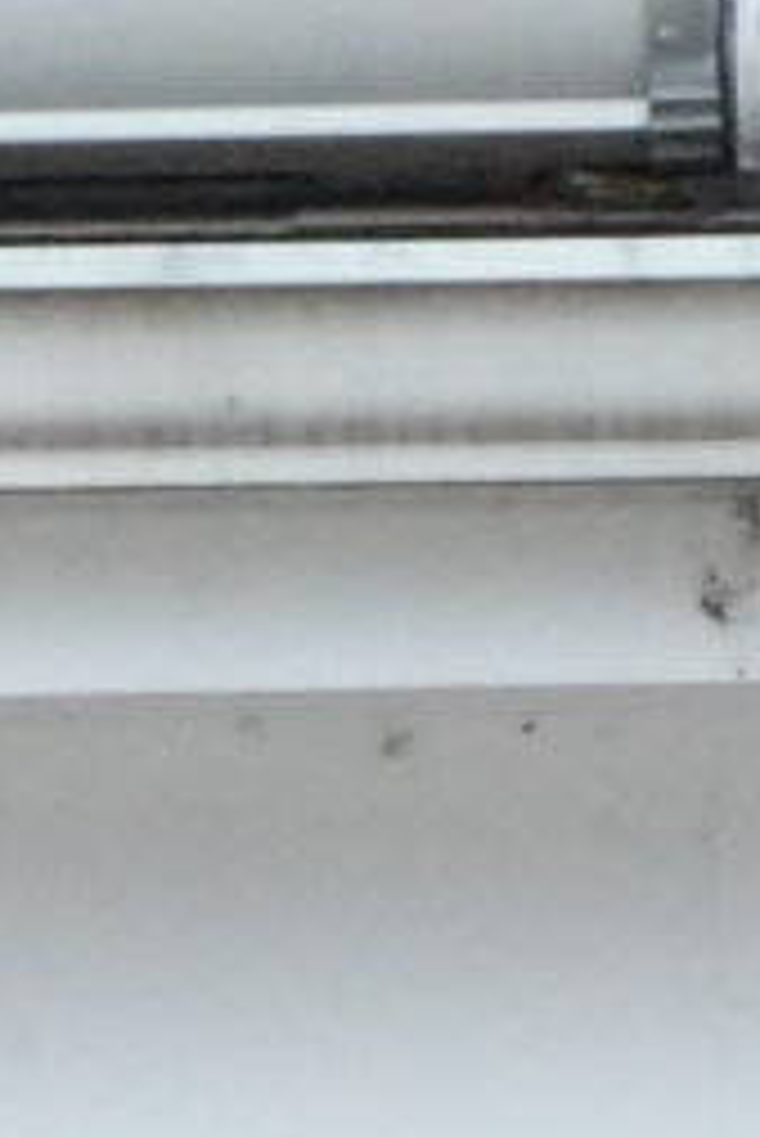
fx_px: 27226
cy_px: 2141
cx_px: -2572
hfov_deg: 1.6
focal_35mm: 861
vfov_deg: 2.4
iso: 1600
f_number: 7.1
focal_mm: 50
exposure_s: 1/200
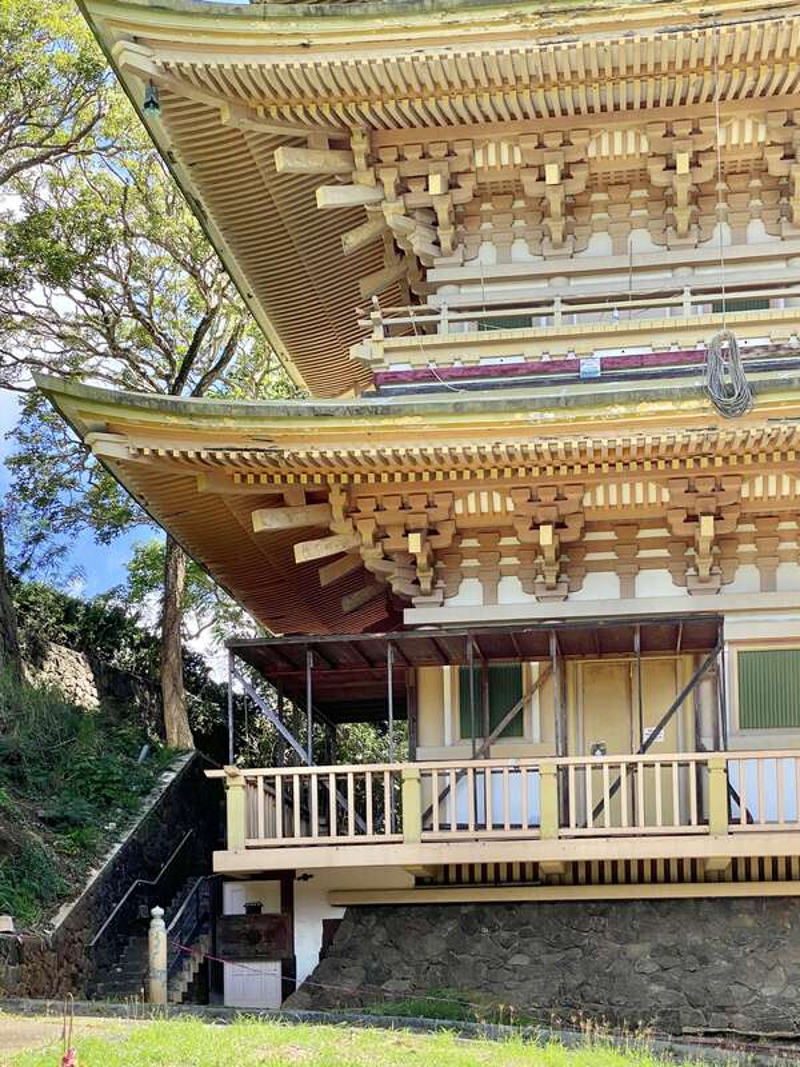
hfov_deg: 28.0
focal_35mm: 52
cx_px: 400
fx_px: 1602
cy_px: 534
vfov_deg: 36.8
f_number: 2
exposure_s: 1/494
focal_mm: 6
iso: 20
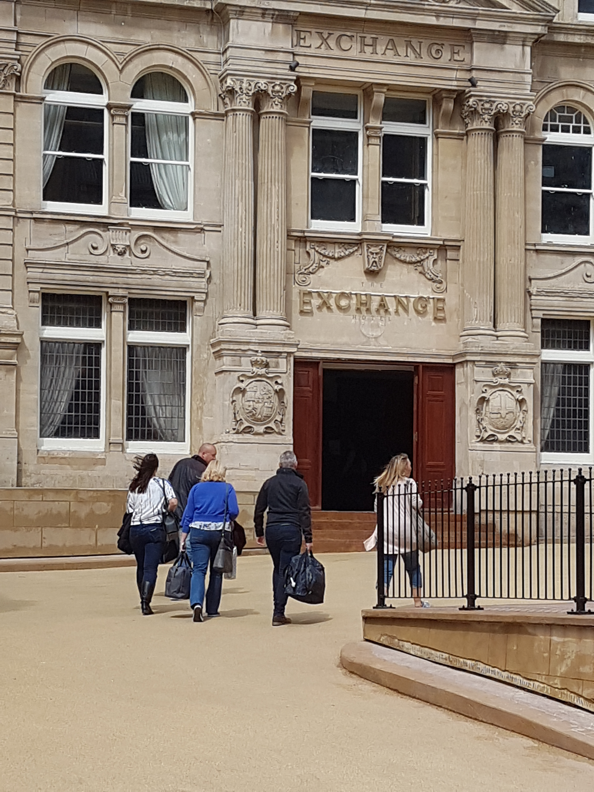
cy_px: 396
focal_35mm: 26
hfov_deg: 53.1
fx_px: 595
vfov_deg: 67.3
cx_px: 297
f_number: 1.7
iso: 40
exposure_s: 1/2144
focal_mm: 4.2
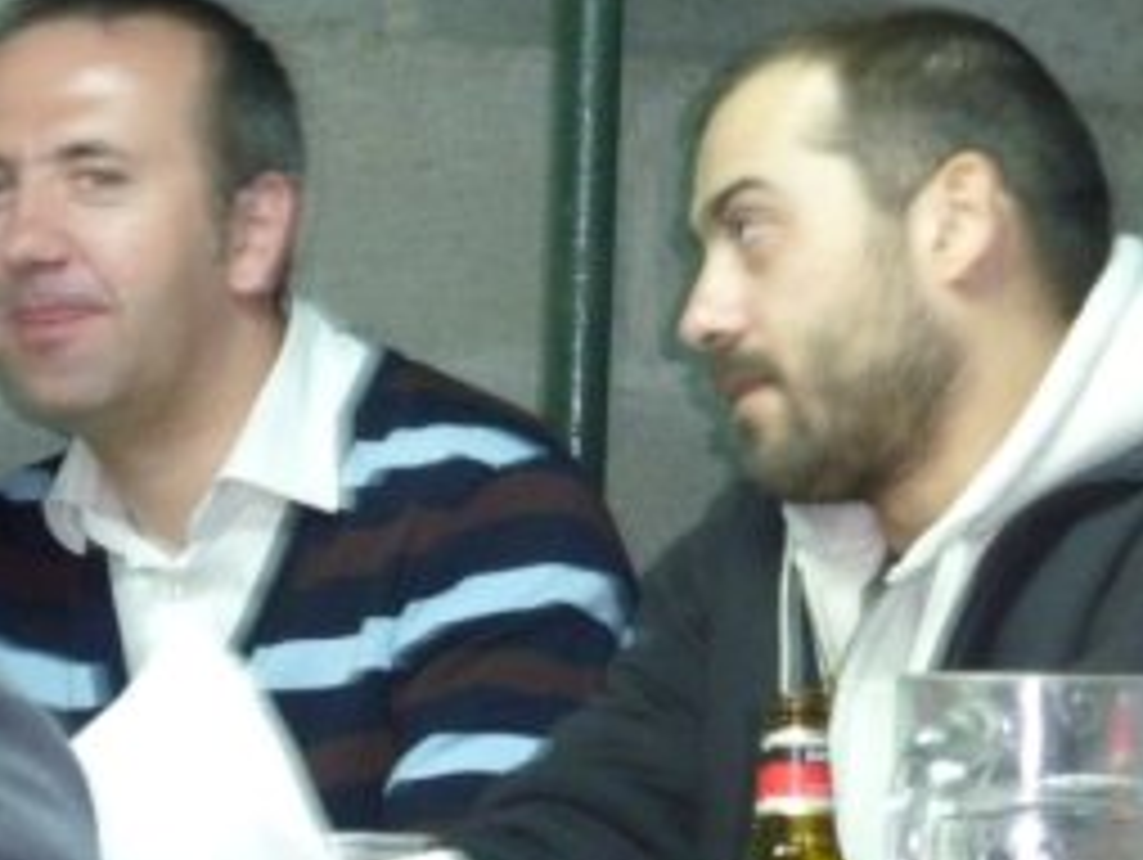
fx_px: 6974
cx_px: 1008
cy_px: 360
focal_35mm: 211
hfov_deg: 9.3
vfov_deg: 7.1
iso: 500
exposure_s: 1/8
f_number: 4.4
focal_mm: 19.5
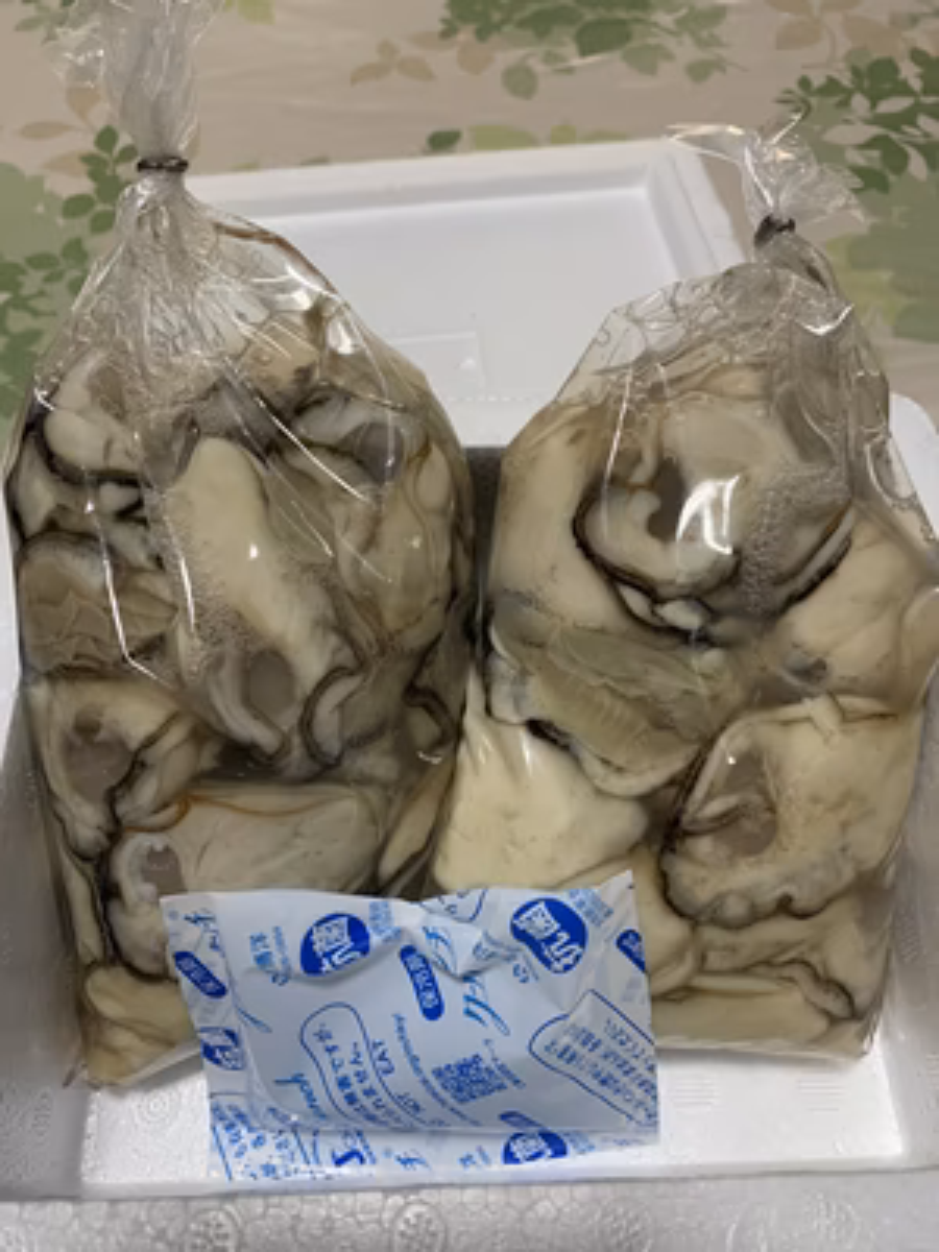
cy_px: 626
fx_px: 940
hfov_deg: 53.1
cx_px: 470
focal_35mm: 26
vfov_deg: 67.3
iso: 100
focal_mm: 4.25
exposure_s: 1/105
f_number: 1.8
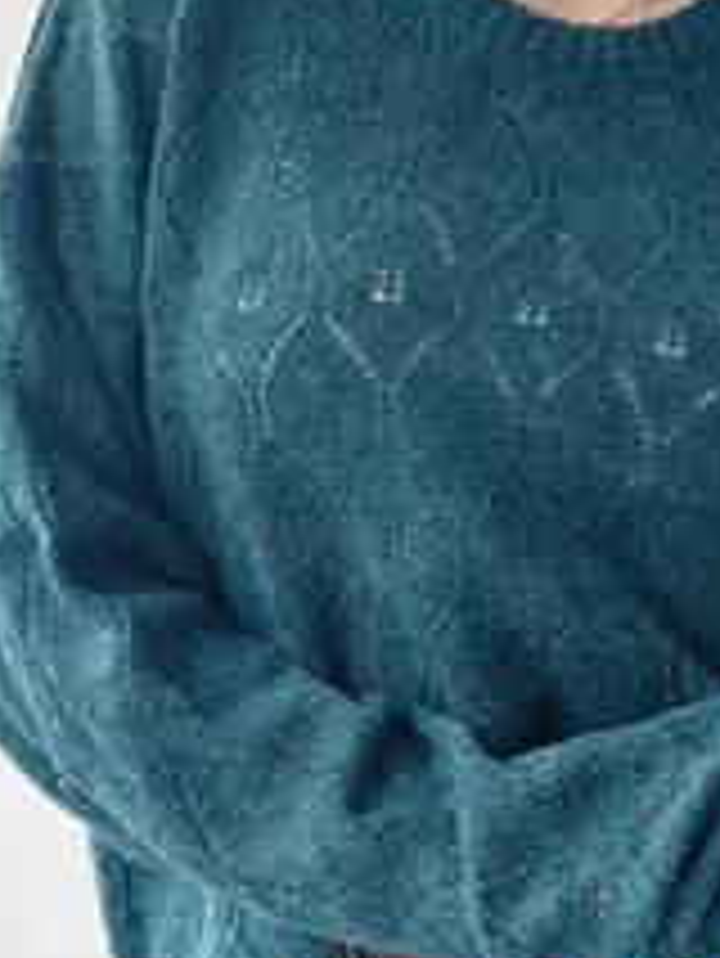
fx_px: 3325
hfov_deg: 12.3
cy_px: 137
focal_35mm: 120
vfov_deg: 16.2
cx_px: 670
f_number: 1.78
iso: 80
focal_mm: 6.86
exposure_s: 1/228
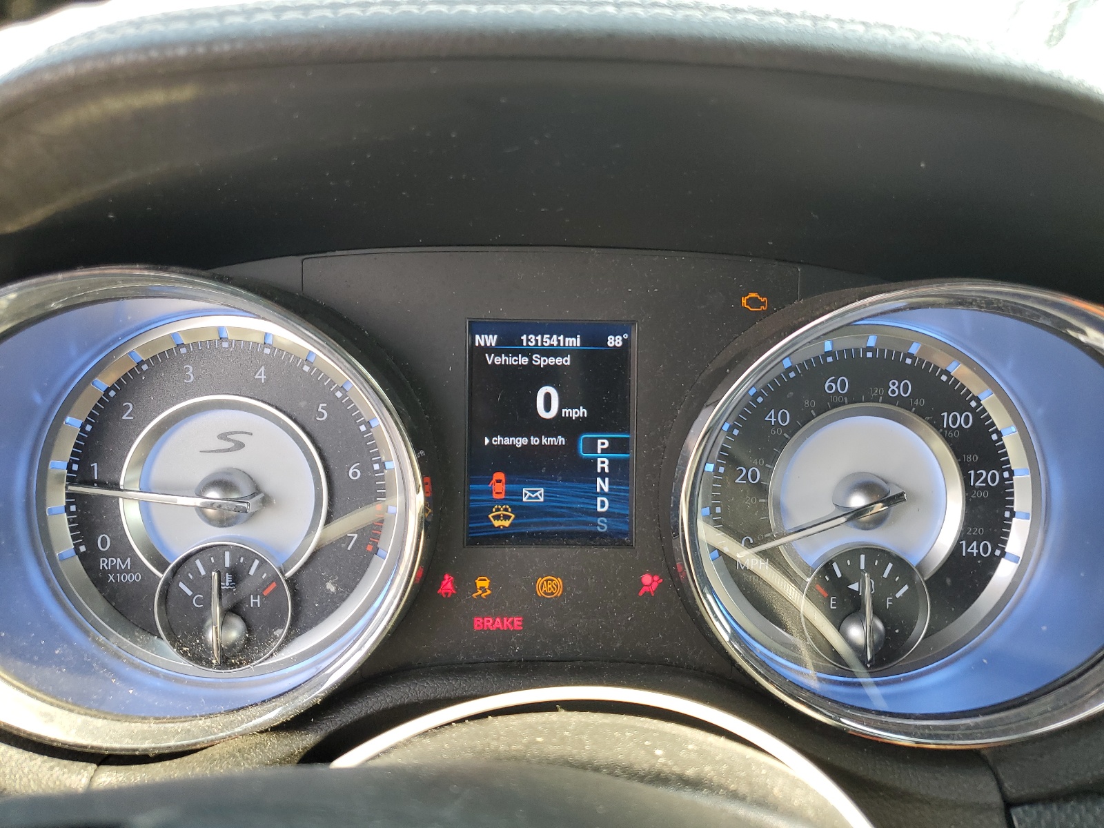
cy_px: 414
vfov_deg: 53.1
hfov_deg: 67.3
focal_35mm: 26
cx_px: 552
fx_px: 829
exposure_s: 1/120
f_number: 1.5
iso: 55
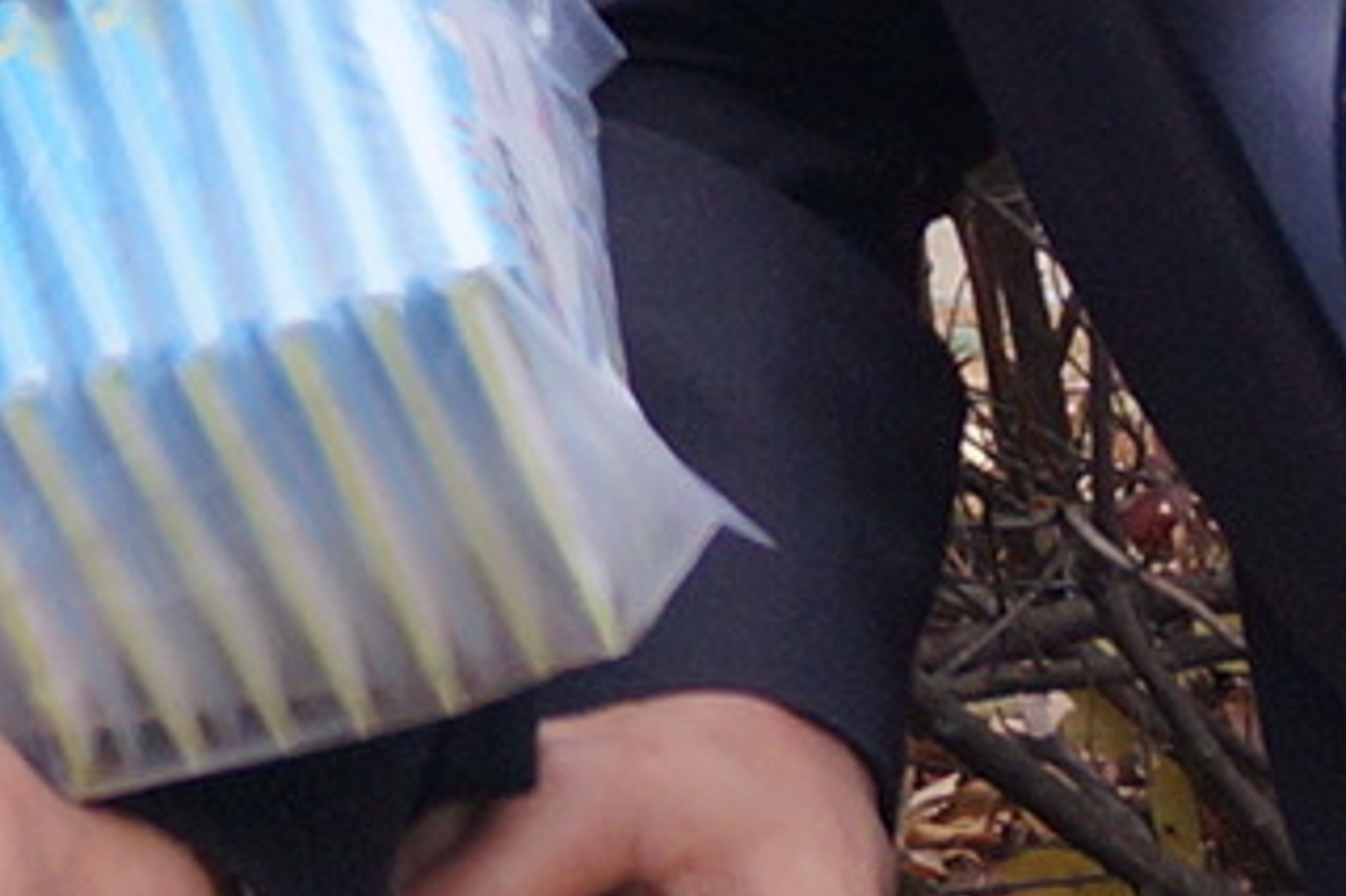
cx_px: -1014
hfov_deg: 7.3
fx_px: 10276
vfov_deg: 4.9
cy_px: -770
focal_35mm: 275
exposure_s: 1/60
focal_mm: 24
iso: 200
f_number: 4.5
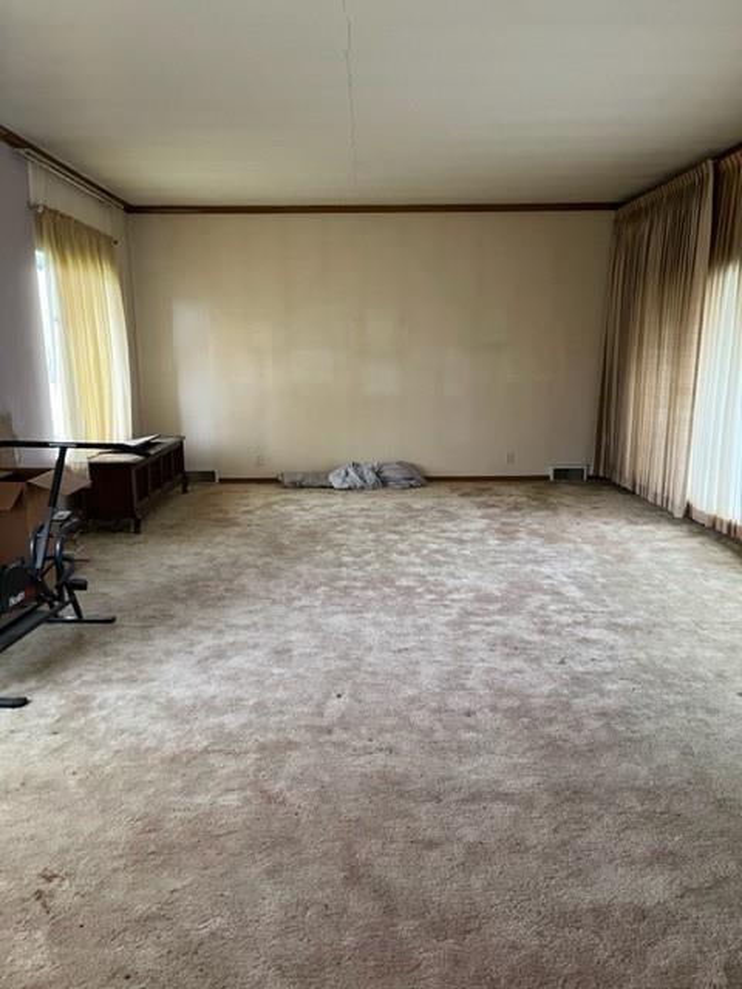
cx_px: 371
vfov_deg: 67.3
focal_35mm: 26
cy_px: 494
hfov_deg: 53.1
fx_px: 743
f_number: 1.6
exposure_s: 1/60
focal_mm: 5.1
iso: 200
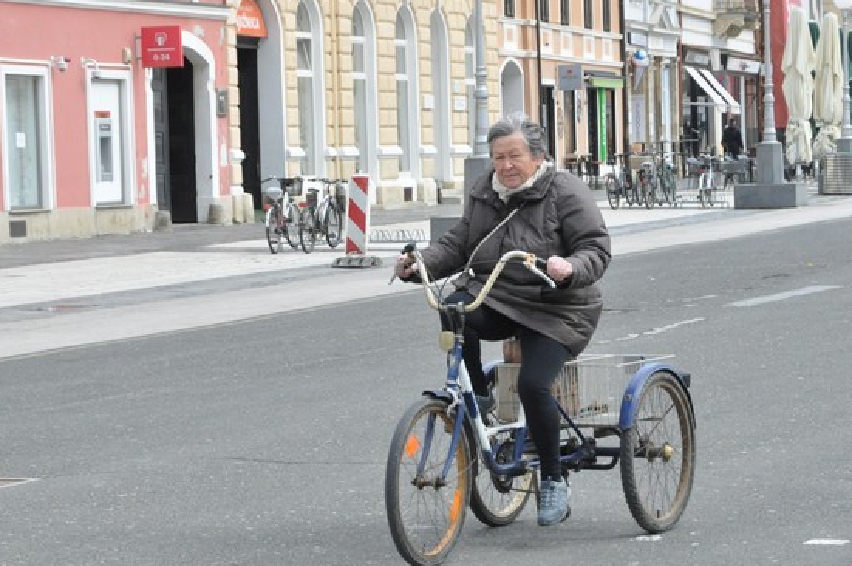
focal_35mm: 125
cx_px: 512
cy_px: 341
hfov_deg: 16.4
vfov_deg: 10.9
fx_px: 2955
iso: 1600
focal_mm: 56
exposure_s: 1/1250
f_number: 9
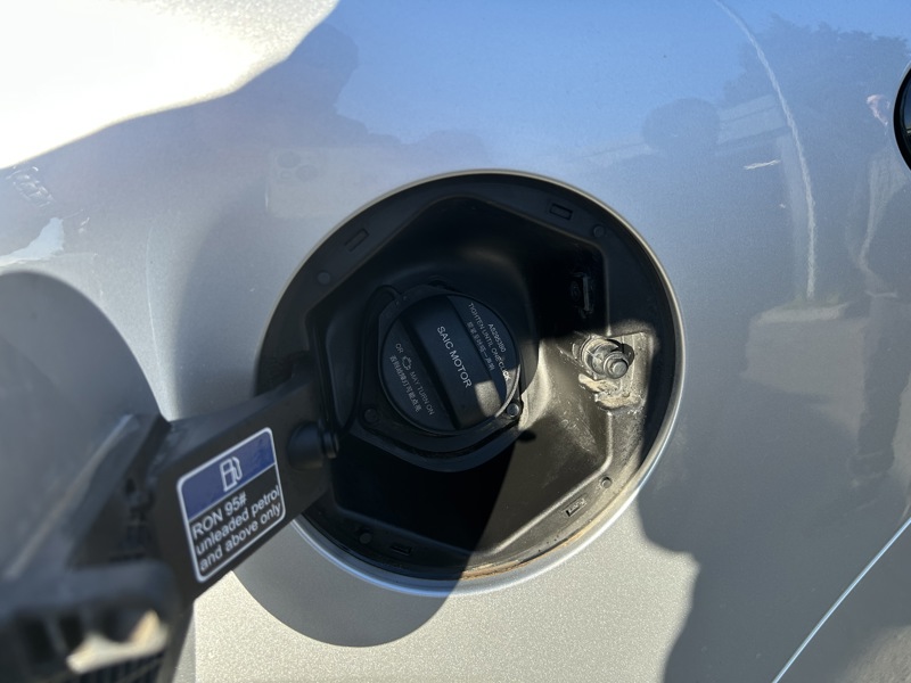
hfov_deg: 67.3
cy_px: 342
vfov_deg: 53.1
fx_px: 684
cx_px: 456
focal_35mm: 26
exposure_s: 1/687
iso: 50
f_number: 1.5
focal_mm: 5.7
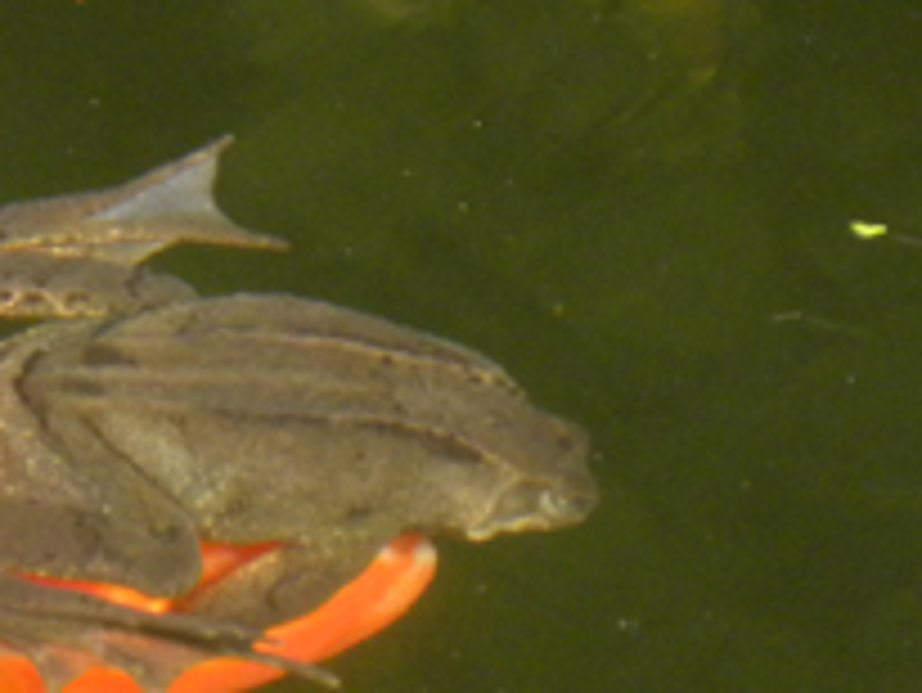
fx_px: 32914
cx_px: -9
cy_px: 502
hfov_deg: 1.6
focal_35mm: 1235
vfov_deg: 1.2
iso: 249
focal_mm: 59.9
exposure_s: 1/130
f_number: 5
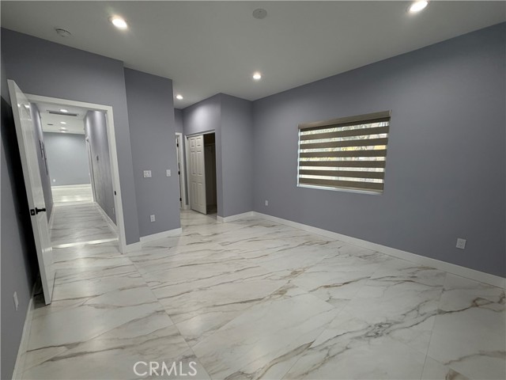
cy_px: 190
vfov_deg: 85.7
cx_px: 253
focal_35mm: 14
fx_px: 205
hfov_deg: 102.1
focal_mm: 2.22
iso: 160
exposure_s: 1/120
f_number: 2.2
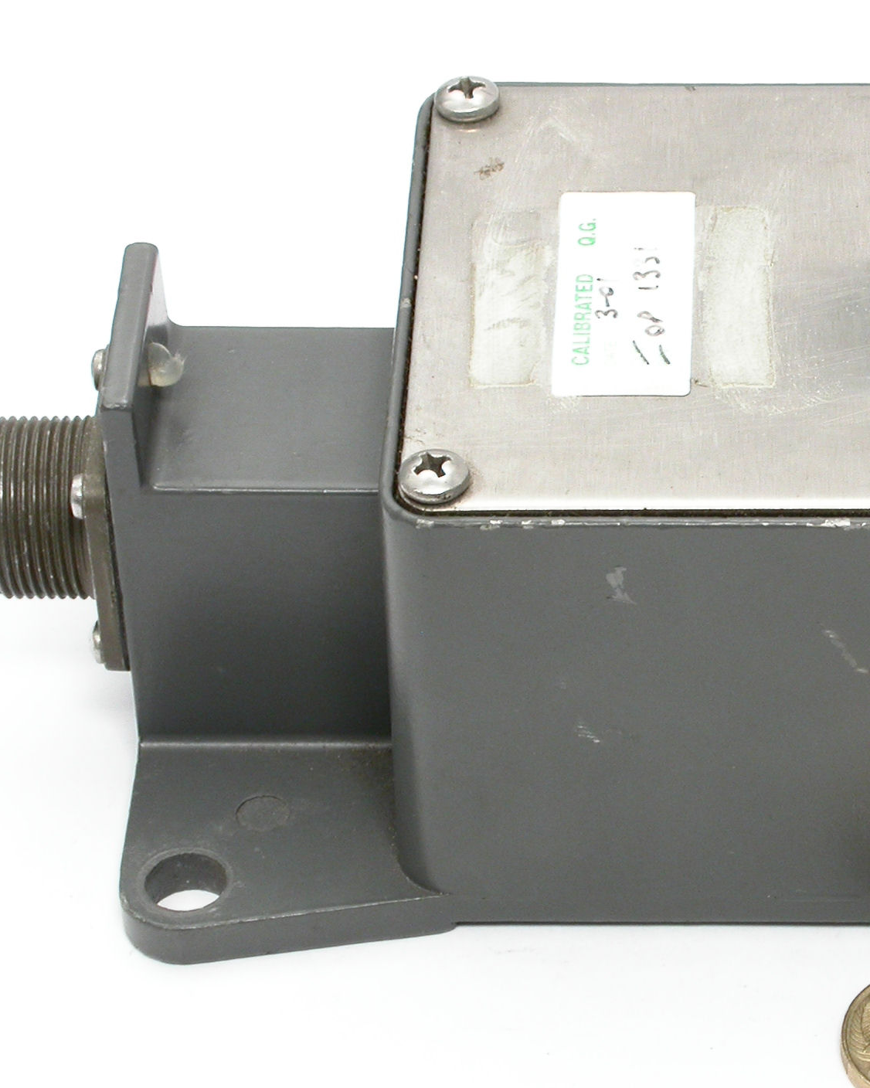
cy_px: 617
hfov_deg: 9.2
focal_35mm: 167
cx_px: 765
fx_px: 5376
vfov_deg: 11.6
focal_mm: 22
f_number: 7.3
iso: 100
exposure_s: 1/7.4
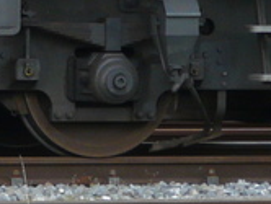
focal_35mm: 944
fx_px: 7401
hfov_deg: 2.1
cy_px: -211
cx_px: -212
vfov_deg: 1.6
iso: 100
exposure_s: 1/160
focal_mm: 25.9
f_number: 4
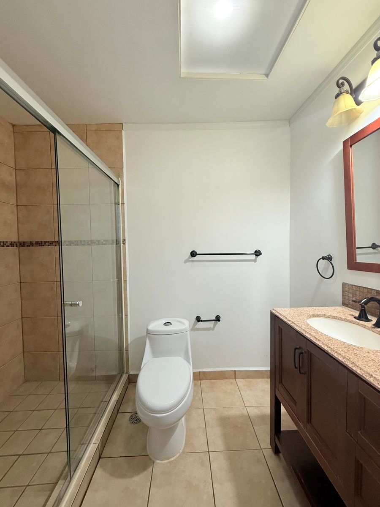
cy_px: 254
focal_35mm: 14
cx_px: 190
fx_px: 205
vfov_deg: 102.1
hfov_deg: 85.7
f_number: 2.2
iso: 200
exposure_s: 1/60
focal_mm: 2.22
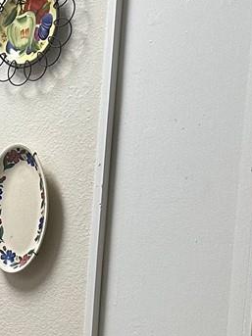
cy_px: 471
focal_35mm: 112
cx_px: -346
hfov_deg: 11.2
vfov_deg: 16.3
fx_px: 1088
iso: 200
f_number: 1.78
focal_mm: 6.86
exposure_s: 1/120
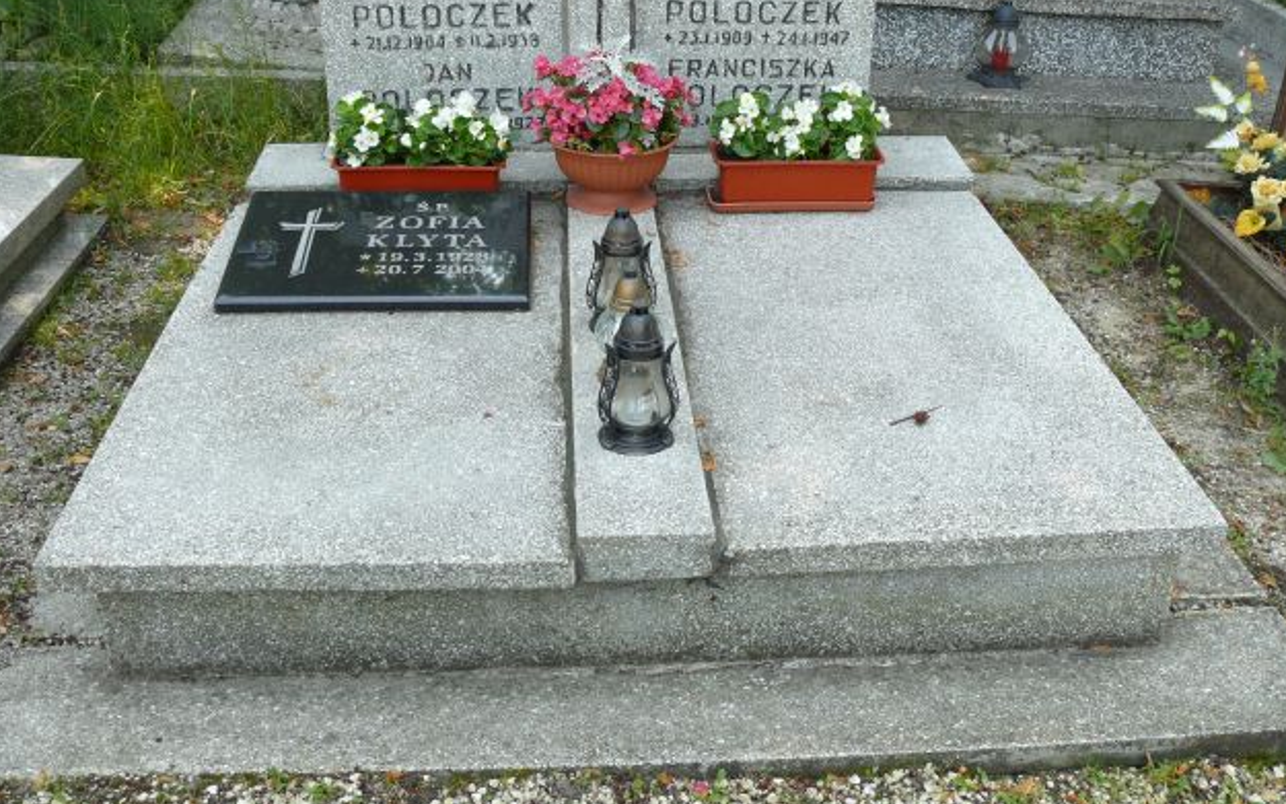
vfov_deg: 33.5
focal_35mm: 38
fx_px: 1332
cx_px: 650
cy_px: 339
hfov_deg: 51.5
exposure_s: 1/125
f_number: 3.2
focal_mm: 7.4
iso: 100
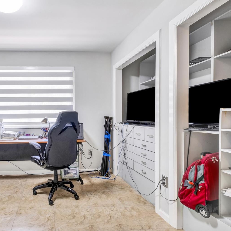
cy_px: 116
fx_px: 151
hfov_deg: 73.1
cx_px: 82
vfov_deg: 74.8
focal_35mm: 20
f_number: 8
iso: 500
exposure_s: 1/8
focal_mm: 10
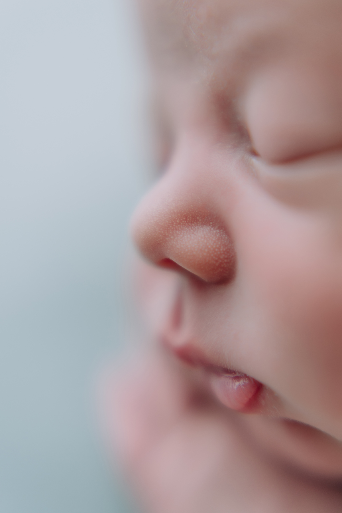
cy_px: 256
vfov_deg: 39.6
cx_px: 171
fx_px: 712
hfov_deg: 27.0
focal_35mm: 50
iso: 125
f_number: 2.2
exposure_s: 1/160
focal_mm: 50
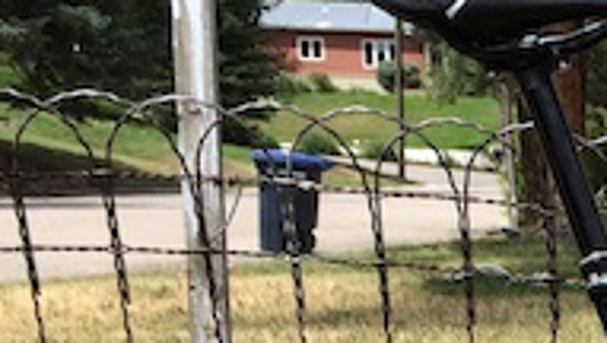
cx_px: 1071
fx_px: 2127
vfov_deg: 8.9
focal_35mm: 132
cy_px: 607
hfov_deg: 14.4
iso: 32
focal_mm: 4.15
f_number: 2.2
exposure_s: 1/1709
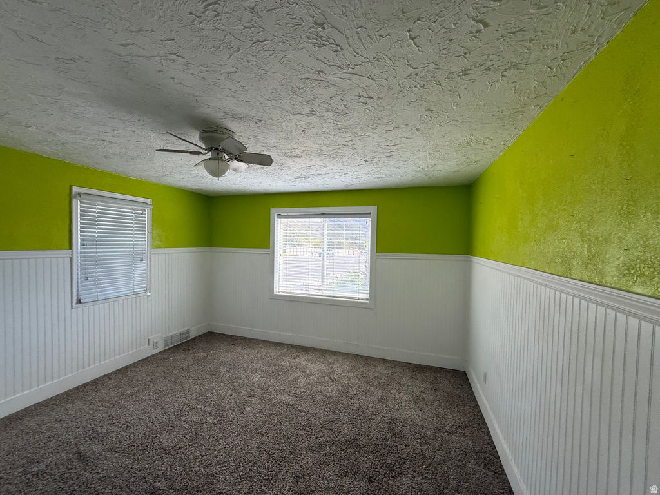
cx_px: 330
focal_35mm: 14
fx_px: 267
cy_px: 248
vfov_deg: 85.7
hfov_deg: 102.1
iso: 64
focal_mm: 2.22
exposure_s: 1/137
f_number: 2.2
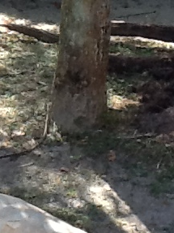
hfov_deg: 12.9
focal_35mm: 107
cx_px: -104
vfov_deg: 17.8
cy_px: -13
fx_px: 718
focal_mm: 2.03
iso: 64
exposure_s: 1/248
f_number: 2.4
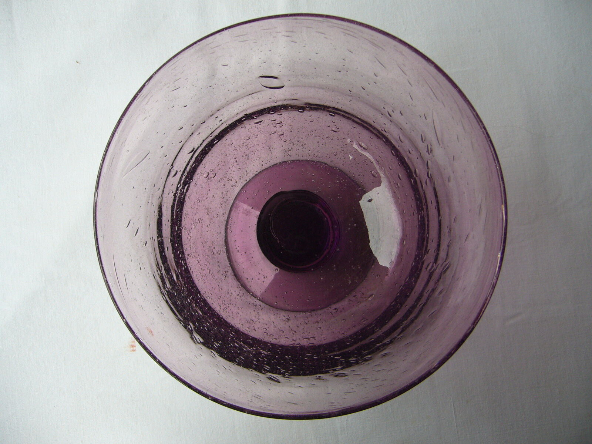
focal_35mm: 35
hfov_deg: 52.6
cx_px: 296
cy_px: 222
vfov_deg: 40.7
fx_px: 599
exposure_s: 1/60
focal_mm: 5.8
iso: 80
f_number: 2.8
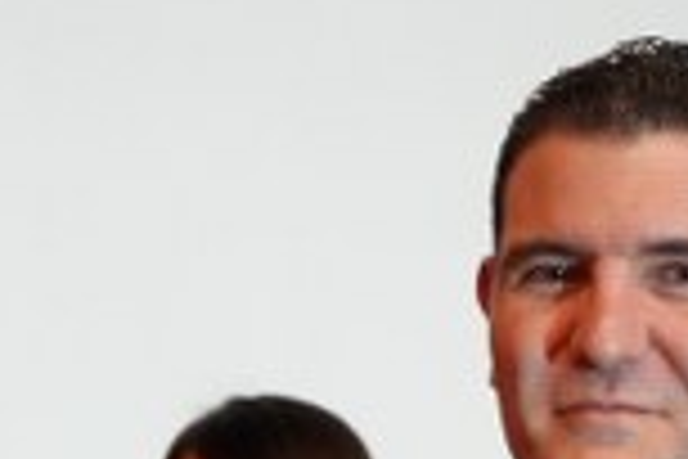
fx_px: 2790
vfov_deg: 9.0
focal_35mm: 146
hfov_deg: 13.8
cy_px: 857
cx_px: -9
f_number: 4
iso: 6400
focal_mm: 35
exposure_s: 1/160
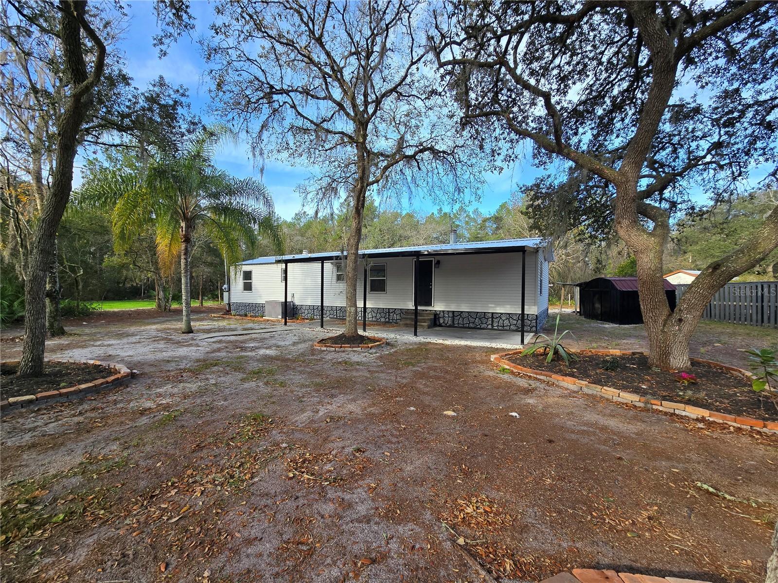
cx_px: 389
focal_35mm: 13
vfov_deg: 89.9
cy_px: 292
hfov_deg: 106.2
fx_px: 292
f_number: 2.2
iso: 50
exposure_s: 1/518
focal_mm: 2.2
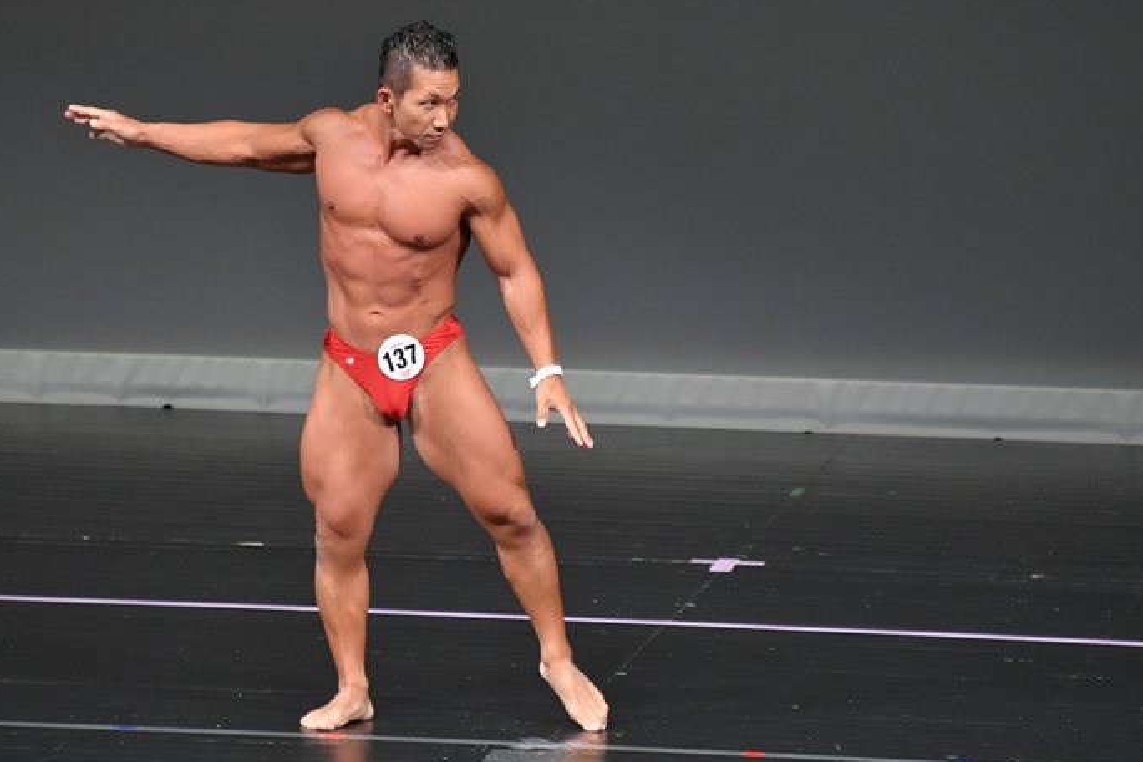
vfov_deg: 2.7
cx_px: 531
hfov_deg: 4.0
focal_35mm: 510
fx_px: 16191
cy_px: 398
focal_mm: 300
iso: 4000
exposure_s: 1/400
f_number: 5.6
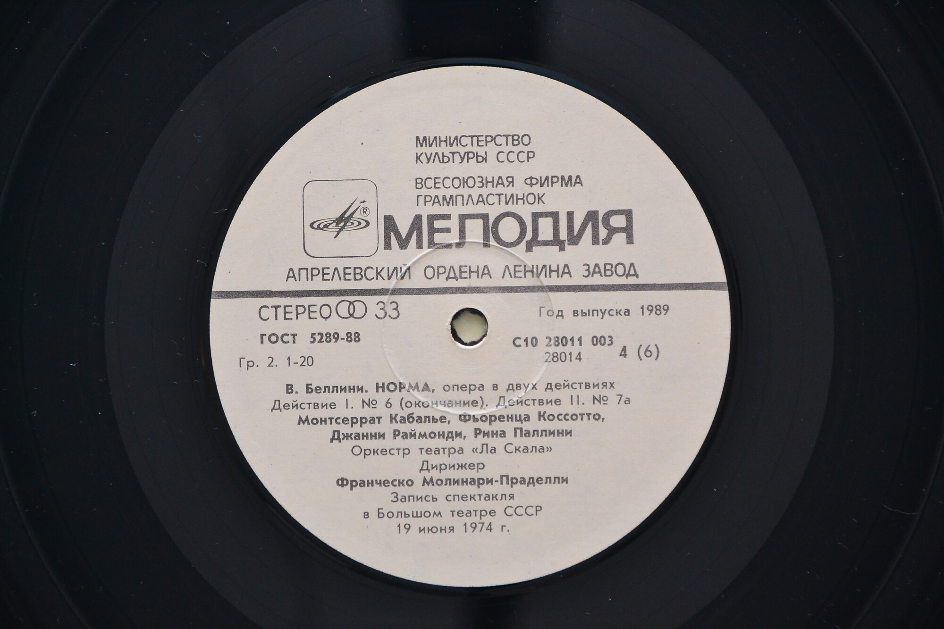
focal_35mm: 158
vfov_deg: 8.7
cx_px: 472
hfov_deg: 13.0
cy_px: 314
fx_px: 4129
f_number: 7.1
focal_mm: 105
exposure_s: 1/200
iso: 1600
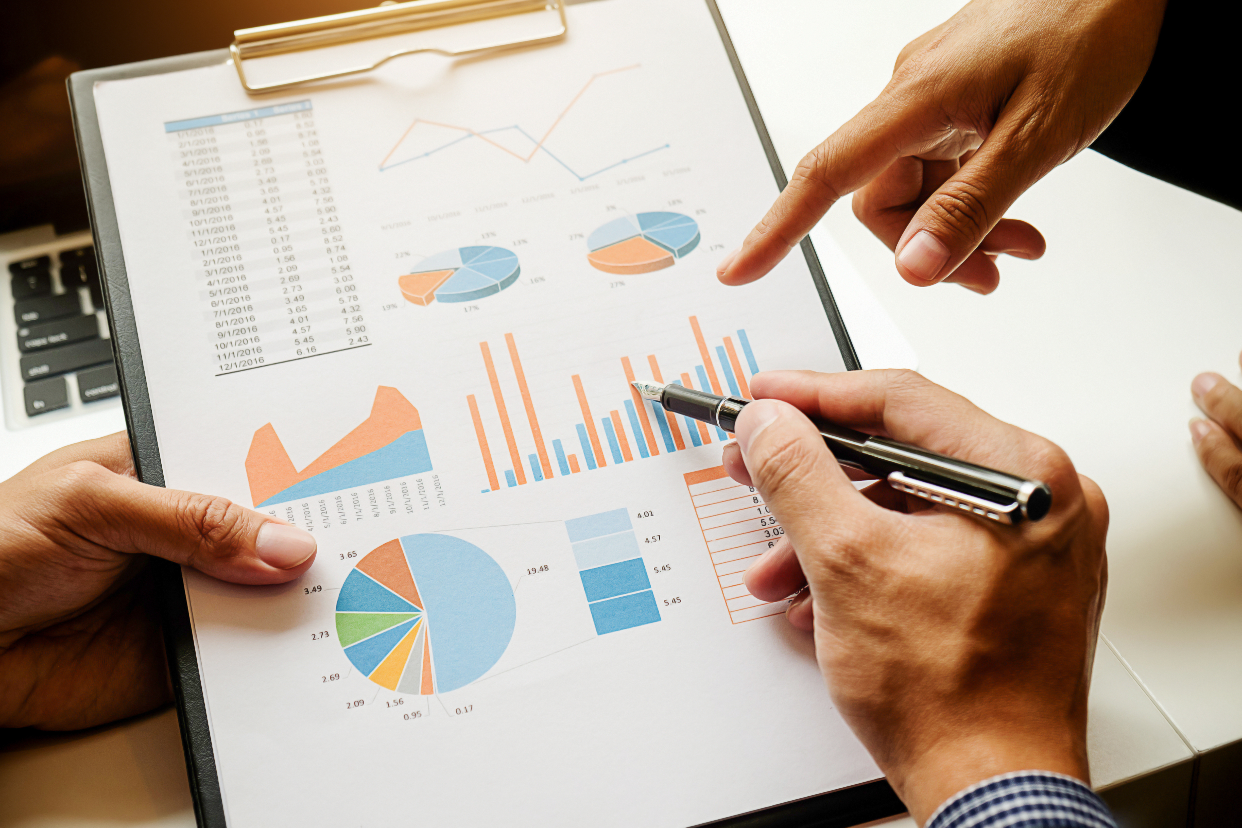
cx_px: 621
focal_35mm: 56
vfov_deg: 24.2
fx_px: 1932
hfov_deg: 35.6
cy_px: 414
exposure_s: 1/180
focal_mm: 37.4
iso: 250
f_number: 4
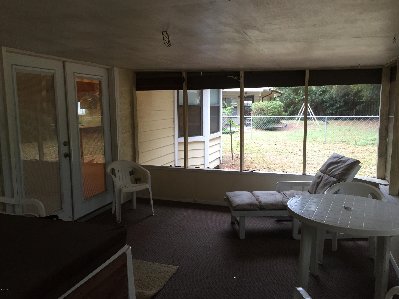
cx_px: 200
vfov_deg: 48.2
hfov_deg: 61.7
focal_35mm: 29
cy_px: 150
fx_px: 334
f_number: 2.2
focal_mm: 4.15
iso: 50
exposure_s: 1/30
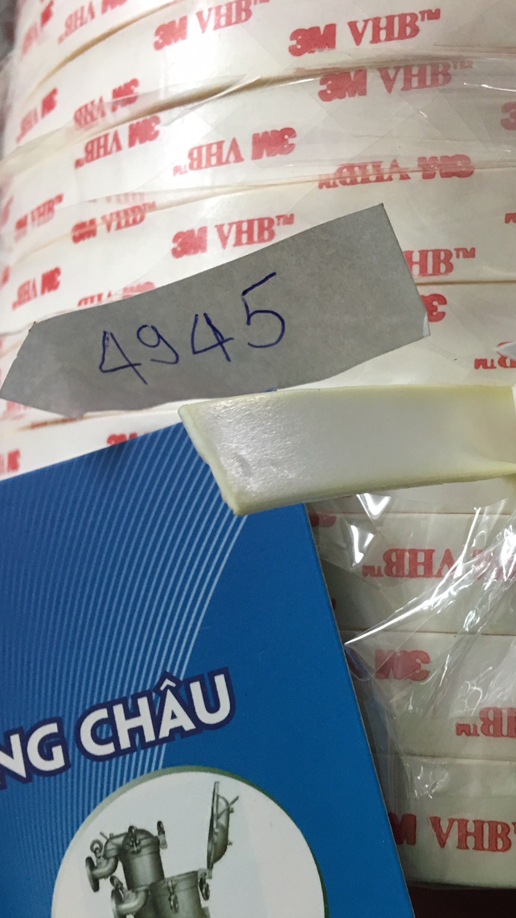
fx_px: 1046
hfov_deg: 27.3
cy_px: 454
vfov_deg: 47.4
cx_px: 390
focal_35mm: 43
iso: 64
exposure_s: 1/17
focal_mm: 4.15
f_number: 2.2
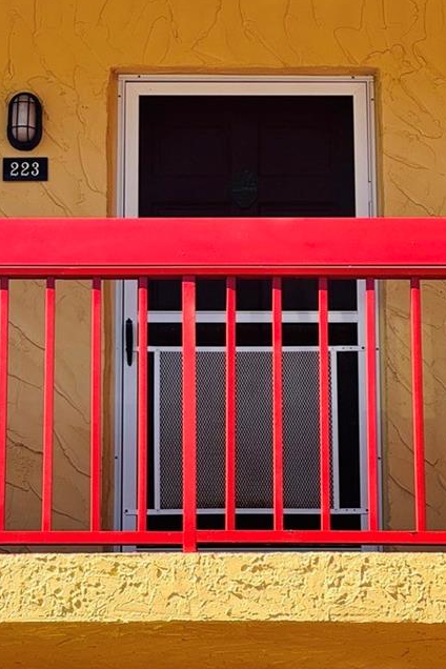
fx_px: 2806
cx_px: 209
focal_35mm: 151
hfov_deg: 9.1
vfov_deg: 13.5
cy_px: 164
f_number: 2.8
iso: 25
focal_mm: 9
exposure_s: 1/237
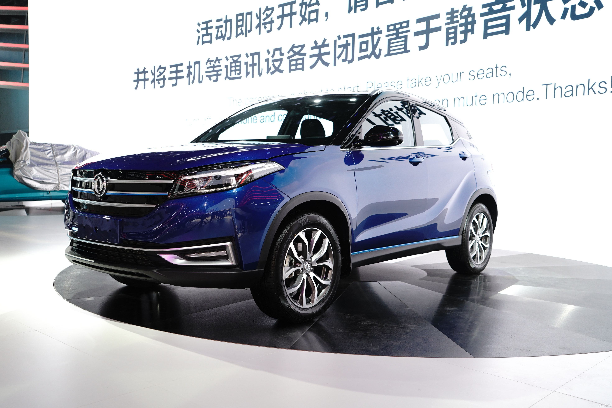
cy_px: 204
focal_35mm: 34
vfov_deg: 38.9
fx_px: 578
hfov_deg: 55.8
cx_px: 306
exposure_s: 1/125
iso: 1000
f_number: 4
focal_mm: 34
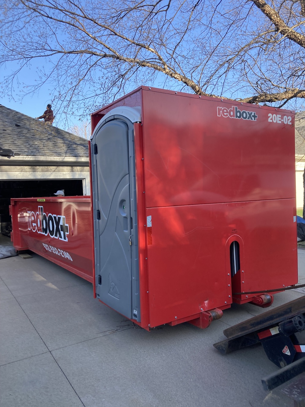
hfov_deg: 49.8
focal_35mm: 28
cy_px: 204
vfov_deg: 63.4
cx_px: 152
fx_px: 329
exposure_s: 1/360
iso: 20
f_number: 1.8
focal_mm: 3.99
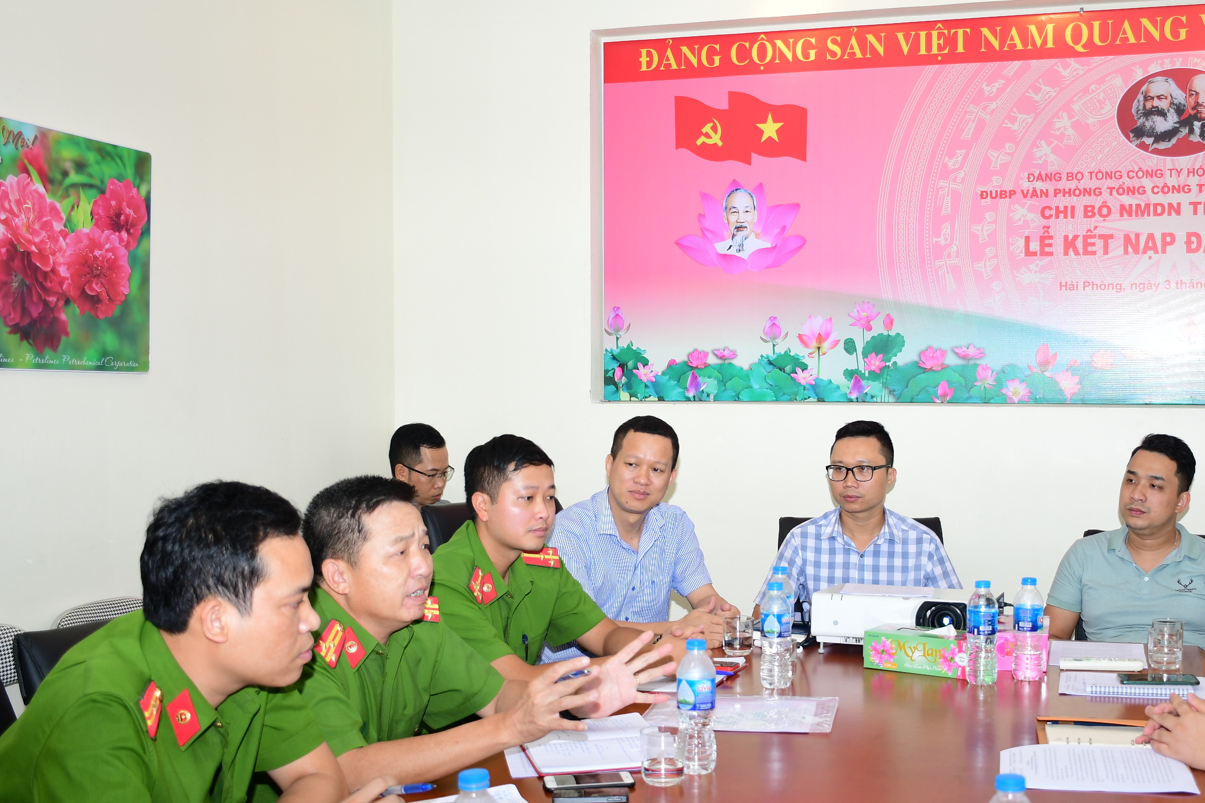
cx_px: 775
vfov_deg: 30.5
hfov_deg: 44.0
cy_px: 441
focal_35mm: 44
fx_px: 1473
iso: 250
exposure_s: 1/200
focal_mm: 22
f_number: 3.5
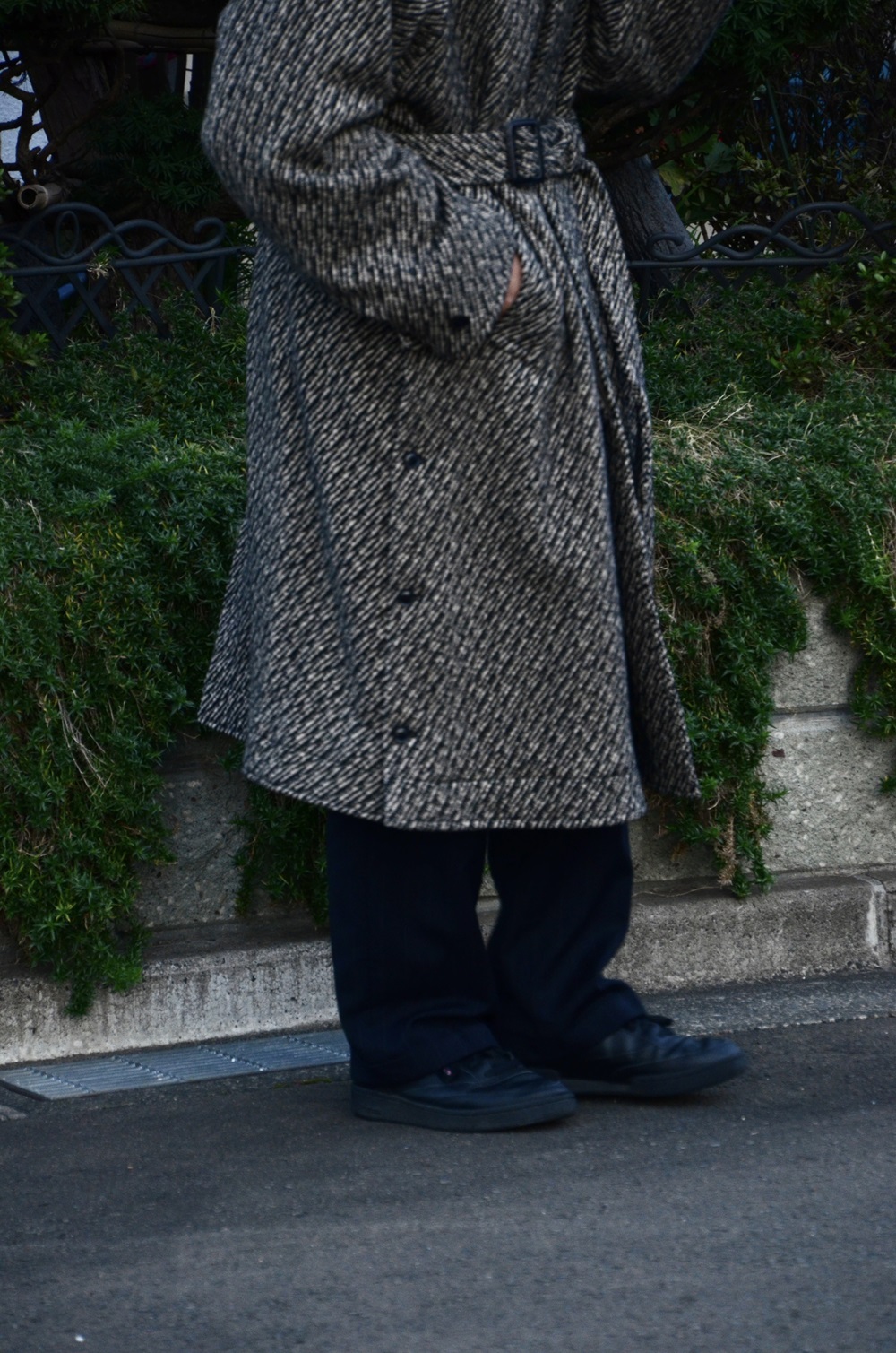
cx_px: 448
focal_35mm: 202
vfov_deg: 10.2
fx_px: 7591
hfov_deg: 6.8
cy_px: 676
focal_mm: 135
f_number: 6
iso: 800
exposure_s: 1/100
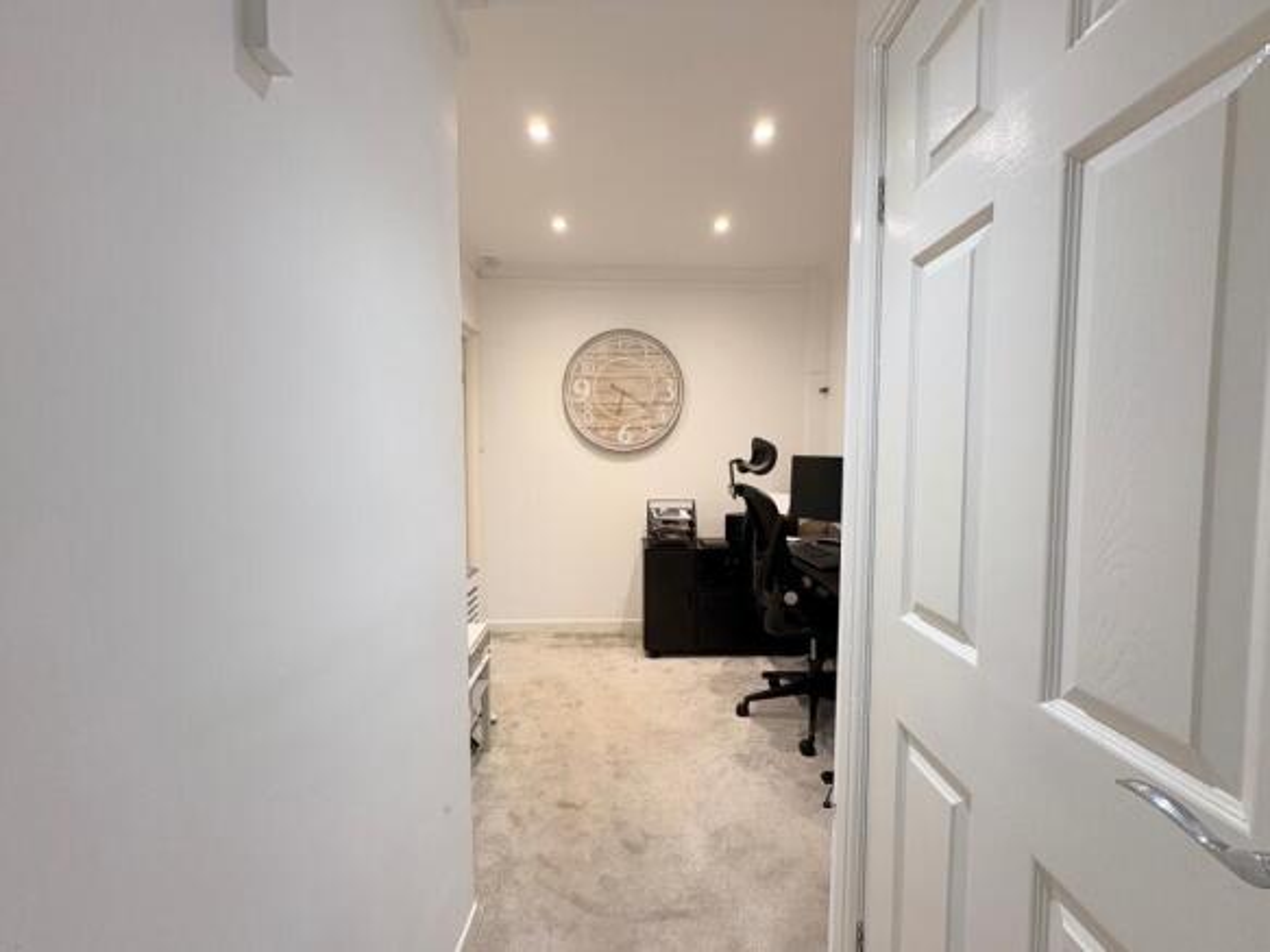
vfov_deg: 85.7
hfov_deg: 102.1
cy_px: 476
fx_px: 514
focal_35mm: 14
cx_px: 635
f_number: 2.2
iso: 200
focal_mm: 2.22
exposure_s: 1/100
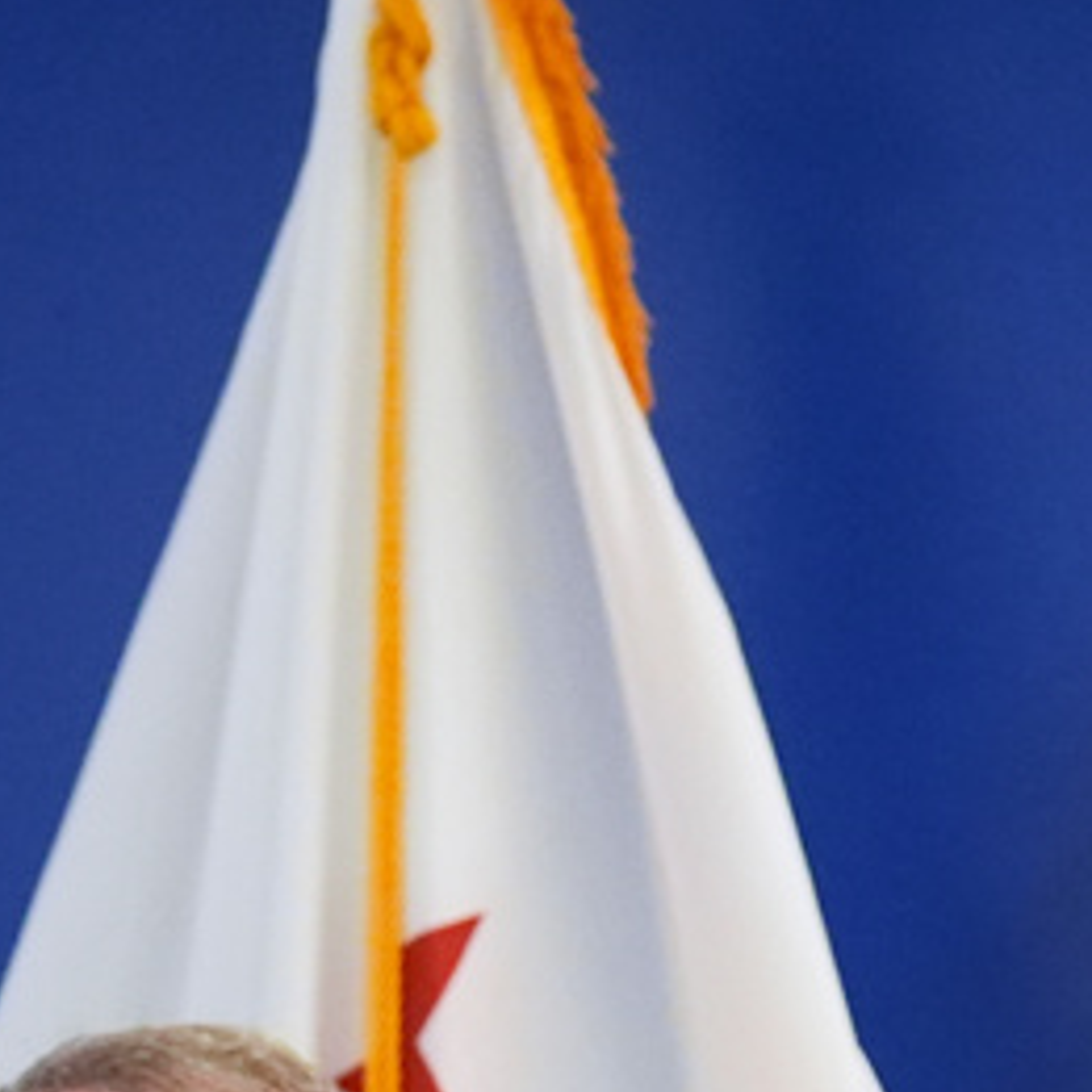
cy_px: 1328
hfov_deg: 5.0
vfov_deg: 5.0
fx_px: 12492
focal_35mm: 350
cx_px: 1515
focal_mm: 70
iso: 3200
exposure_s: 1/320
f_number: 3.5
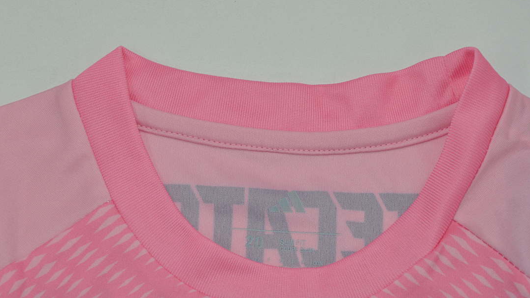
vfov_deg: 7.3
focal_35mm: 166
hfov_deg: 13.0
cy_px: 158
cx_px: 265
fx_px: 2326
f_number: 13
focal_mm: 105
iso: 400
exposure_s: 1/200
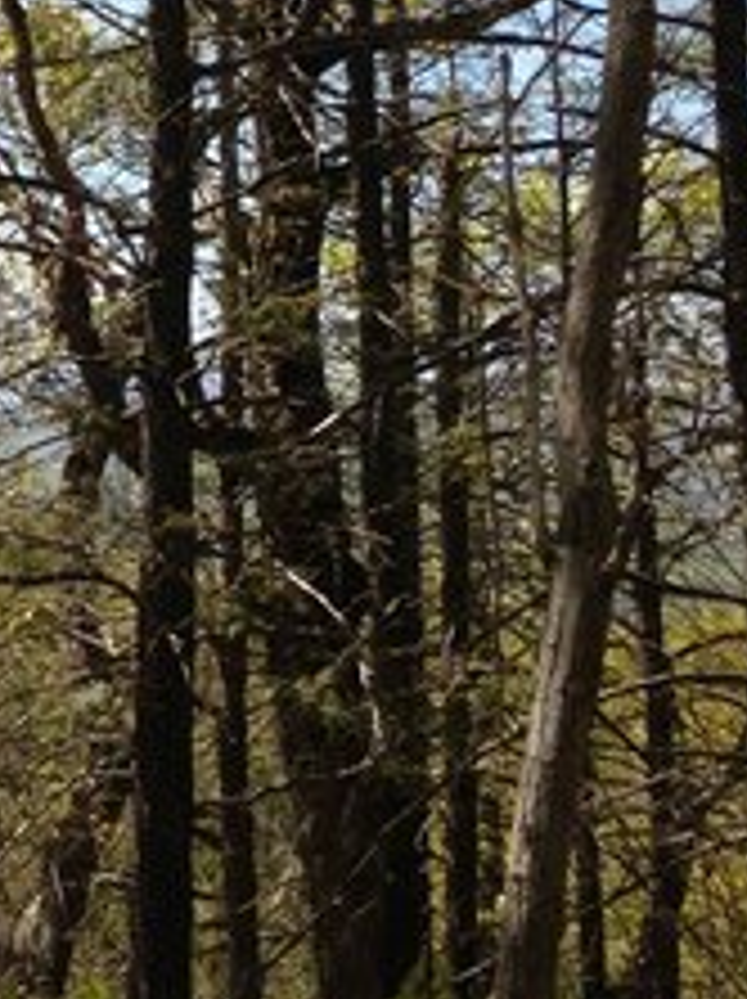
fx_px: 3431
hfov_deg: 12.0
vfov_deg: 15.7
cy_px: -338
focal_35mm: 119
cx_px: -288
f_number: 2.4
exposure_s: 1/1004
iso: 50
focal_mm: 4.13
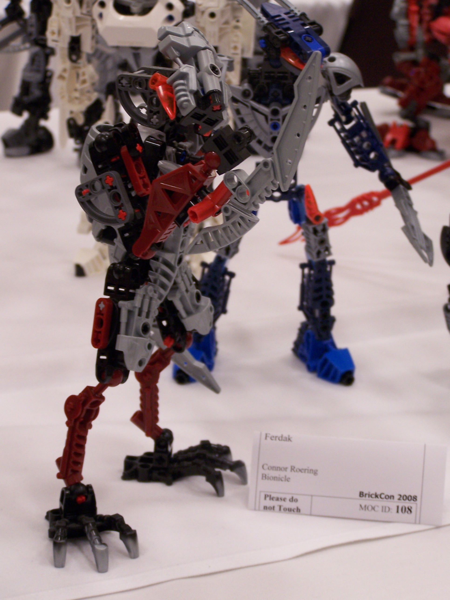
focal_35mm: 94
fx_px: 1629
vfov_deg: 20.9
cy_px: 300
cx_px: 225
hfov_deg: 15.7
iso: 140
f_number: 3.2
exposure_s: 1/30
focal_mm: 15.6
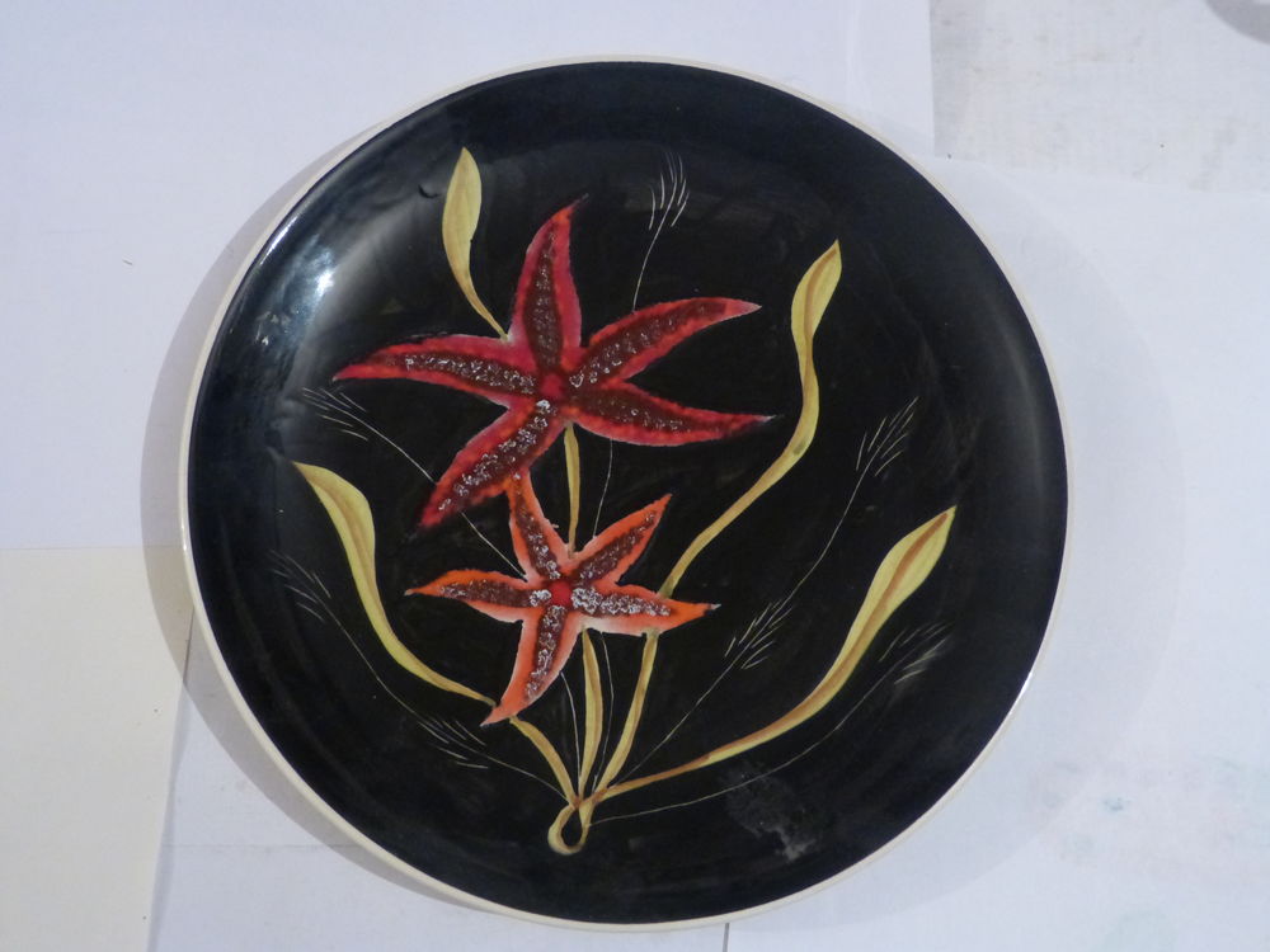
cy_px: 476
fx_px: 1321
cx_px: 635
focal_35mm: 36
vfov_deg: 39.7
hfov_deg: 51.4
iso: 800
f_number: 3.1
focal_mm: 6.3
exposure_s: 1/15
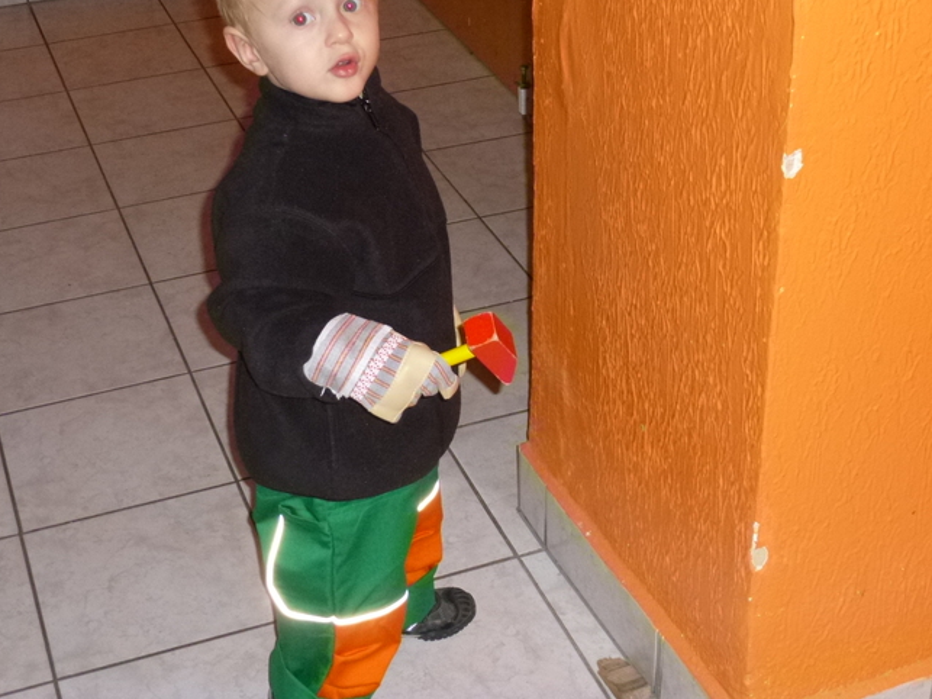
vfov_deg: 26.0
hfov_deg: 34.3
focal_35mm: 56
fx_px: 1507
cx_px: 488
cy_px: 277
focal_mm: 8
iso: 400
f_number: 3.9
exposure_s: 1/125
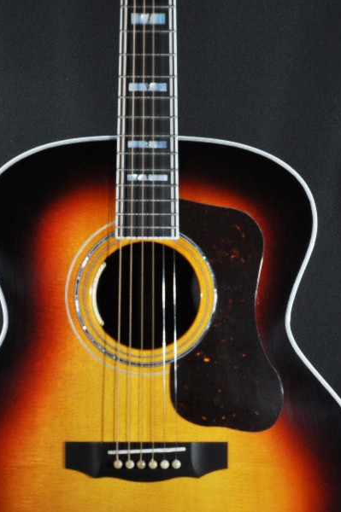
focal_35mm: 120
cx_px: 146
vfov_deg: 17.1
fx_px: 1708
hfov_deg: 11.4
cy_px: 312
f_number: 13
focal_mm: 50
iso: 800
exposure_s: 1/125
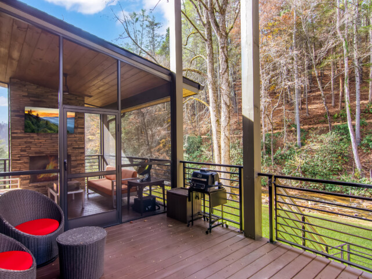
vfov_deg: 69.9
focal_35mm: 19
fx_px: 200
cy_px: 144
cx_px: 171
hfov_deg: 85.8
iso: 320
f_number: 5.6
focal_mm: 11
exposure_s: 1/125
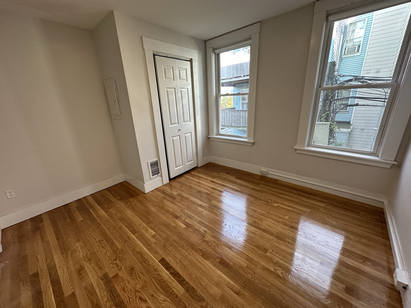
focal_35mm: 14
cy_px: 154
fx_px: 166
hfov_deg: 102.1
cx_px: 206
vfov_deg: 85.7
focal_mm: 2.22
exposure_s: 1/120
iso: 125
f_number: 2.2
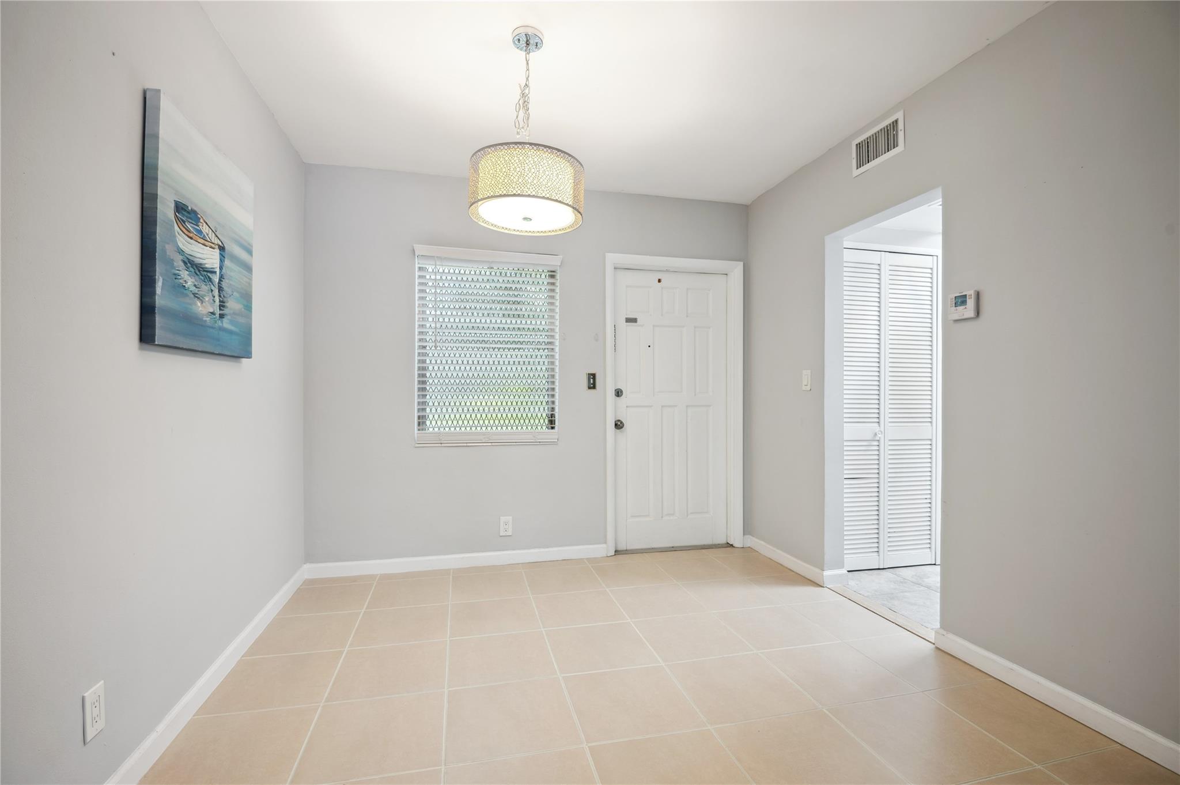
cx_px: 590
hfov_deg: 96.8
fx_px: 524
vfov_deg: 73.7
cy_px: 392
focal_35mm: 16
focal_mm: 16
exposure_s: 1/10
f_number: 8
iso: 250
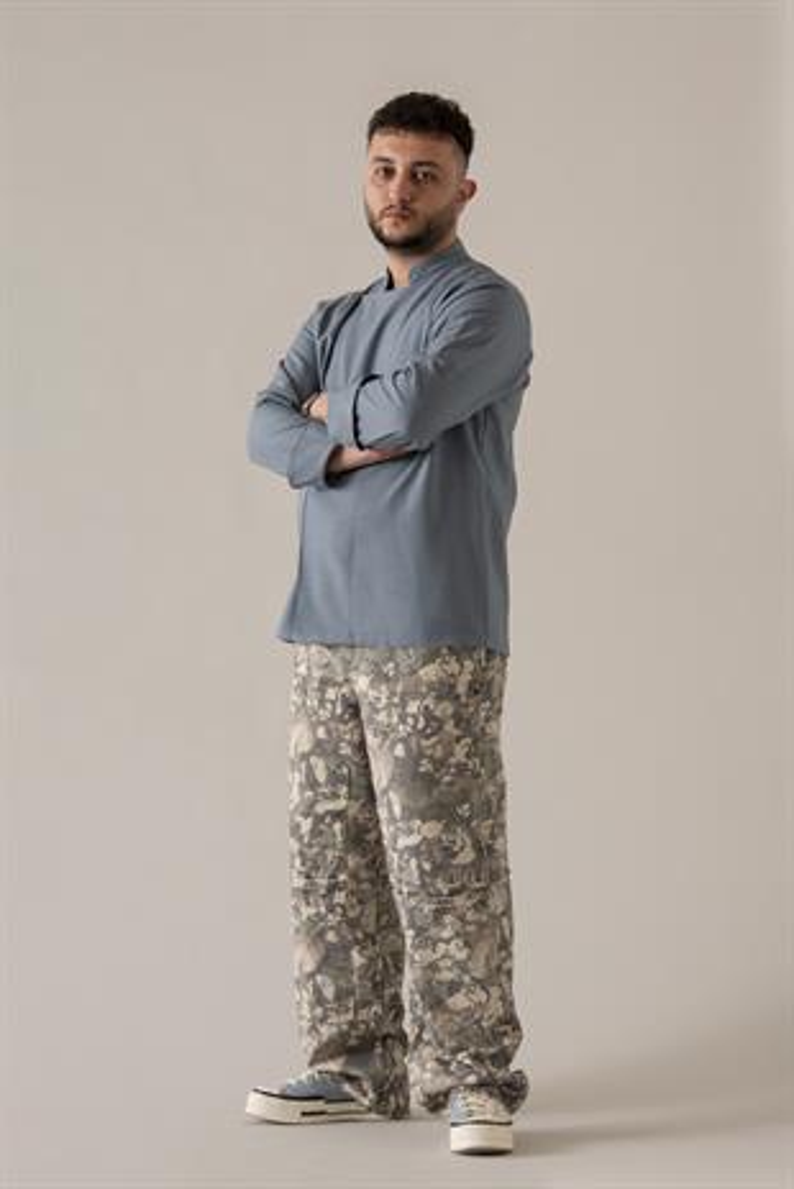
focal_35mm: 122
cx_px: 397
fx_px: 4030
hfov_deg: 11.3
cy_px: 594
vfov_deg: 16.8
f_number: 11
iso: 320
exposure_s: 1/160
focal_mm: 122
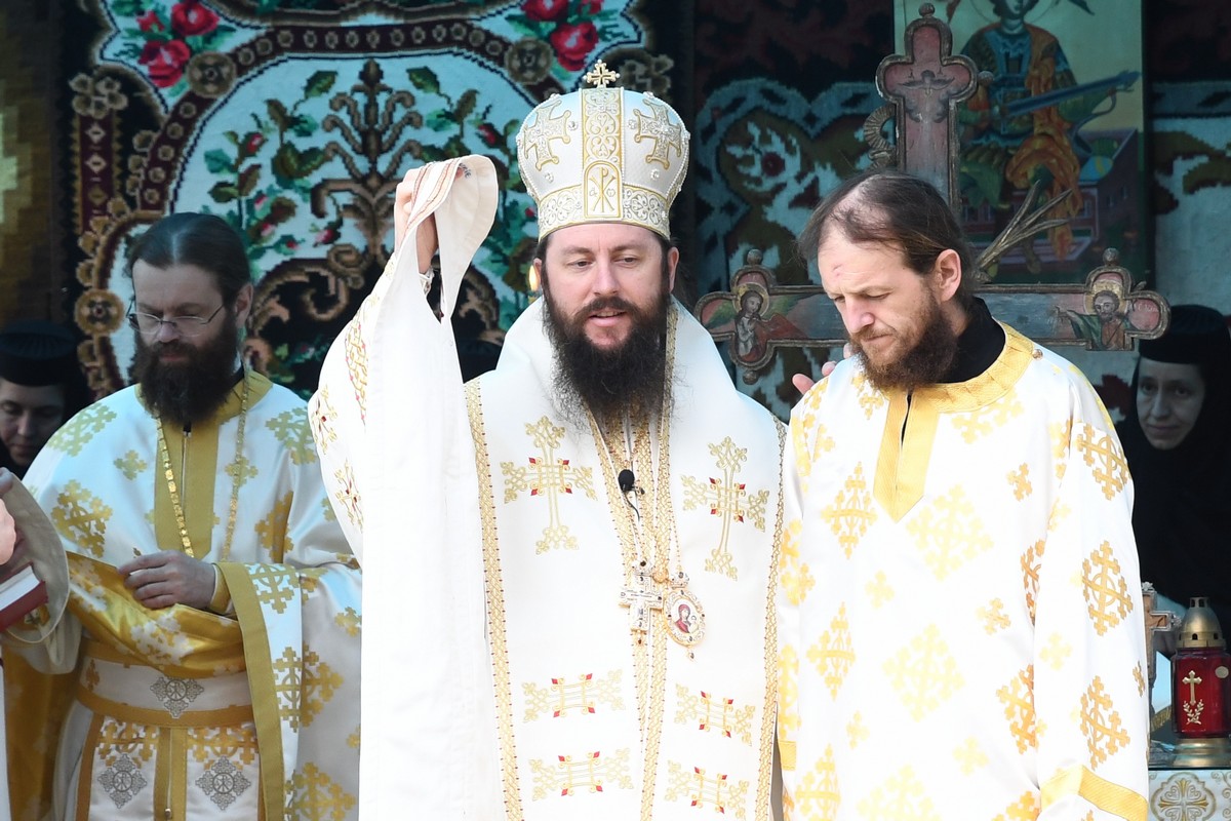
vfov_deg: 11.4
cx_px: 616
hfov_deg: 17.1
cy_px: 410
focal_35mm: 120
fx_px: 4103
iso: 800
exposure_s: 1/640
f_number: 5
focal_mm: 80
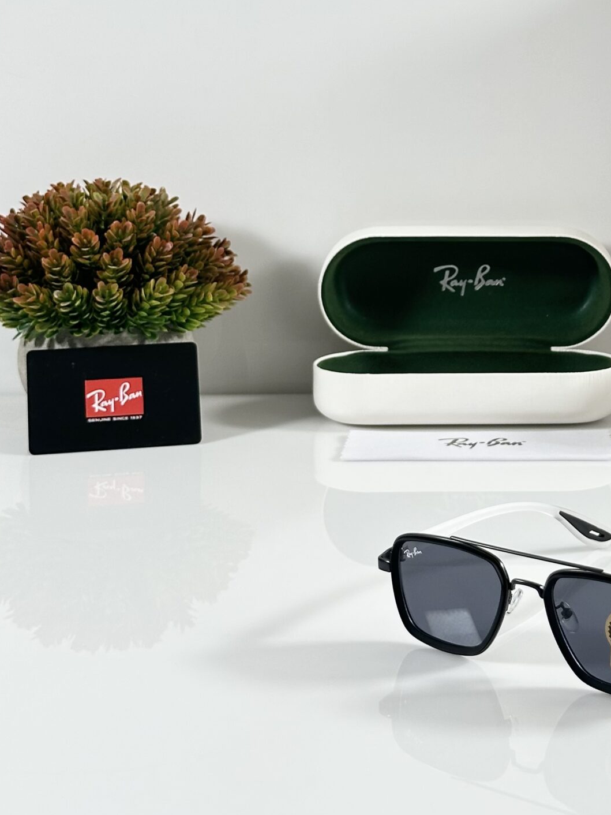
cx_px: 550
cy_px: 181
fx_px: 2047
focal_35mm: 87
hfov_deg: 16.7
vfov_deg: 22.2
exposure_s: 1/50
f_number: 1.78
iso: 50
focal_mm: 6.86
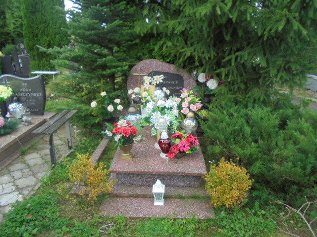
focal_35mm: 26
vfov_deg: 53.1
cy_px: 118
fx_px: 238
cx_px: 158
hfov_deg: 67.3
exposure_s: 1/200
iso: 100
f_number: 3.5
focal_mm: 4.6
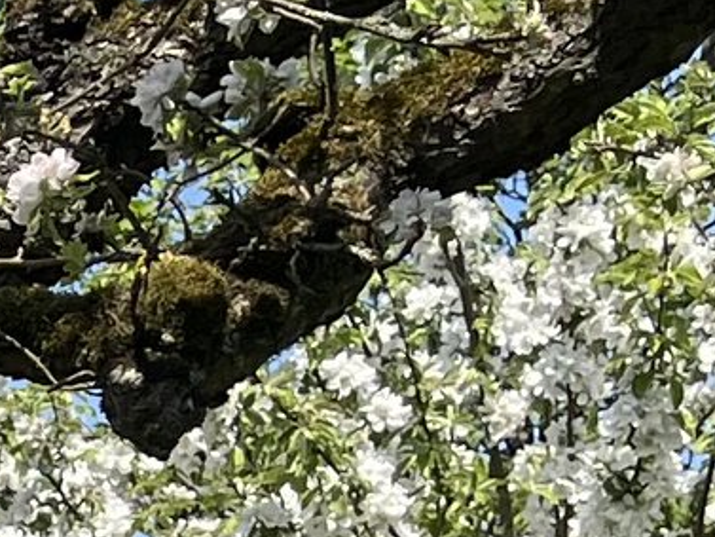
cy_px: 1279
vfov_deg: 6.8
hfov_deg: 7.9
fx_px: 4277
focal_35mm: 207
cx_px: -1641
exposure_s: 1/2571
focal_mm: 5.1
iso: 50
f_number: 1.6
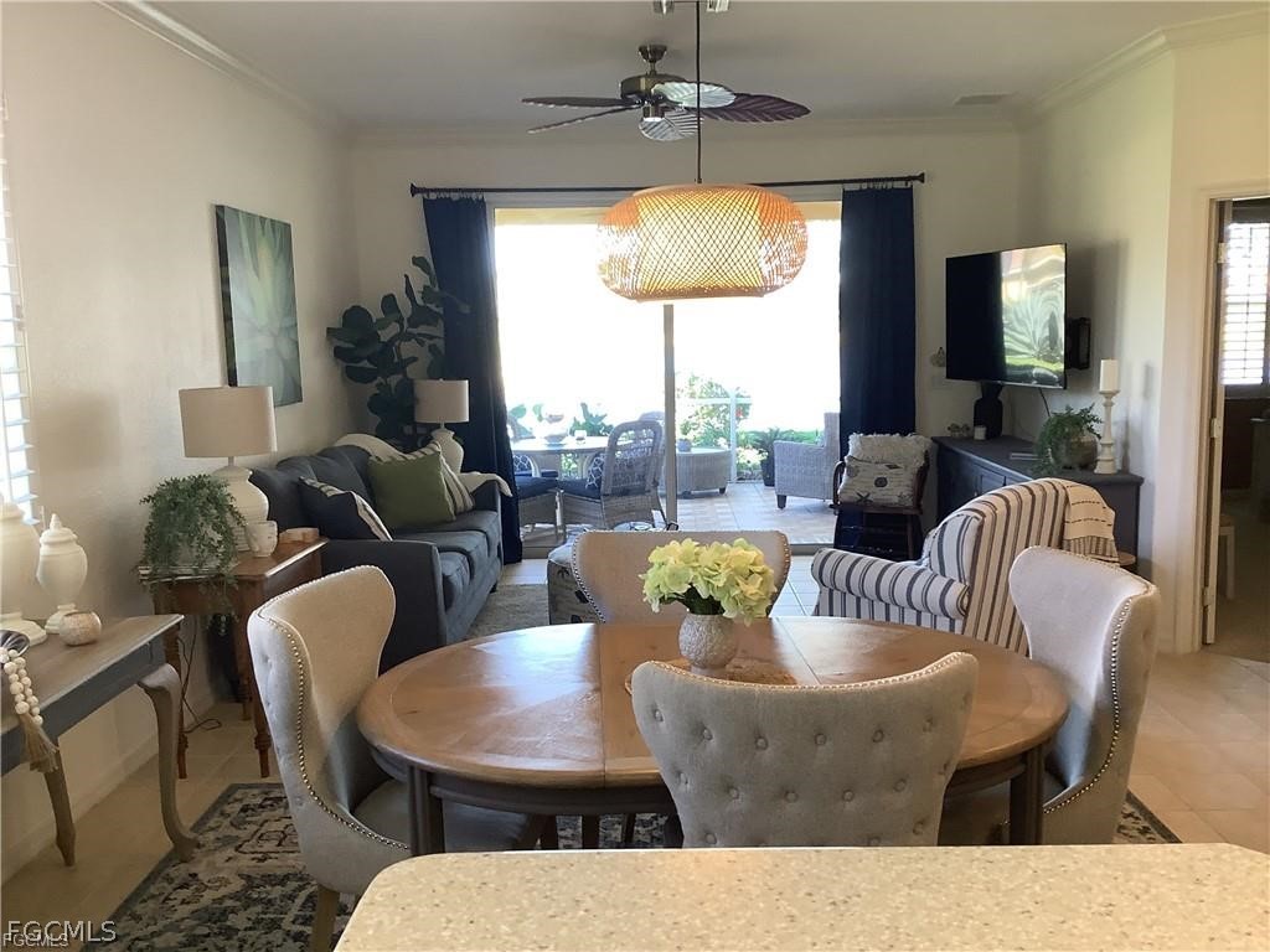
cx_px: 635
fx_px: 1137
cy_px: 476
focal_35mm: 31
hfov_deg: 58.4
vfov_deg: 45.4
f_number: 2.4
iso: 64
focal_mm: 3.3
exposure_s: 1/50
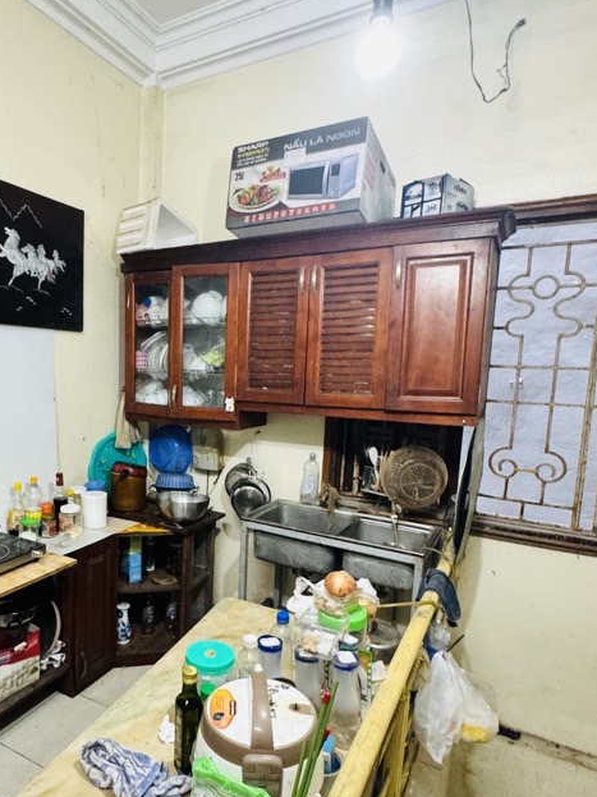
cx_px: 197
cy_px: 434
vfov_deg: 73.8
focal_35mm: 23
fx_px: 529
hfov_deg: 57.5
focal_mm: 2.22
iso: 400
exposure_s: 1/50
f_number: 2.2
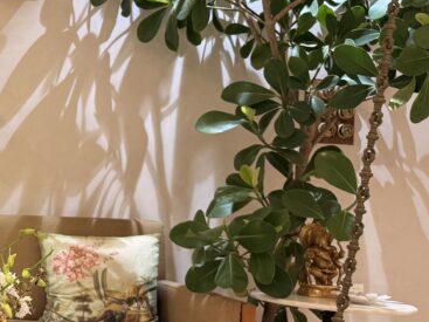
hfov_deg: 24.7
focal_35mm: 67
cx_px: -150
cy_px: 170
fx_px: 830
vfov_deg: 21.9
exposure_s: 1/50
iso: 160
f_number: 1.78
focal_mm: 6.76
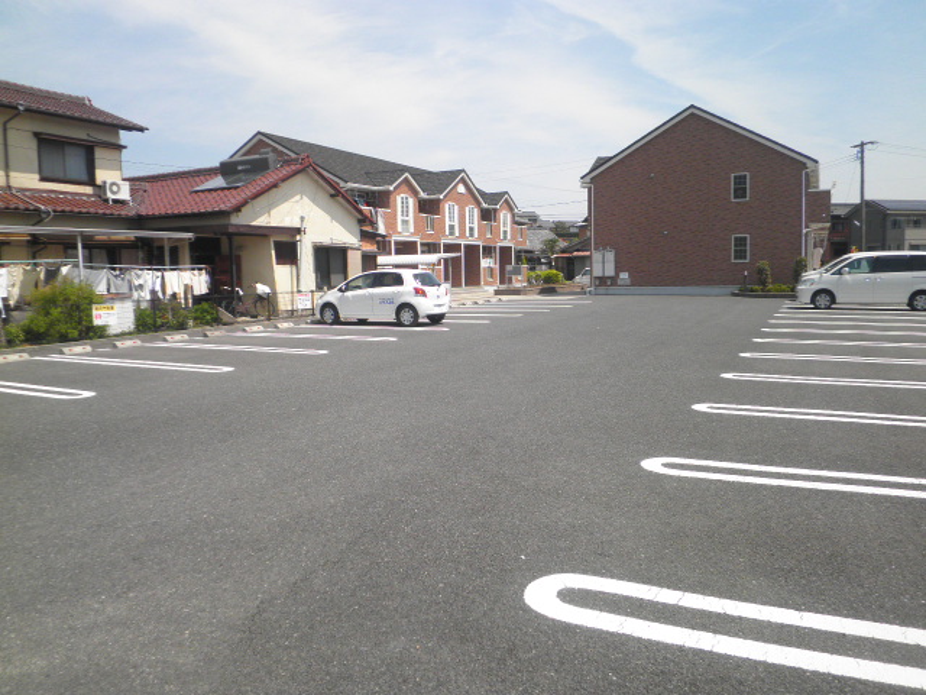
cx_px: 463
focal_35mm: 26
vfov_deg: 53.1
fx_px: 696
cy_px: 348
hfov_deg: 67.3
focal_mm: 4.7
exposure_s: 1/125
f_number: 7.9
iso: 64
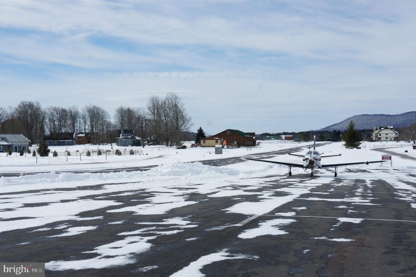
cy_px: 138
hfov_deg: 32.7
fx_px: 710
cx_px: 208
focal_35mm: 62
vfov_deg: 22.0
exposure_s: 1/500
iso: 200
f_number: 13
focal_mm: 41
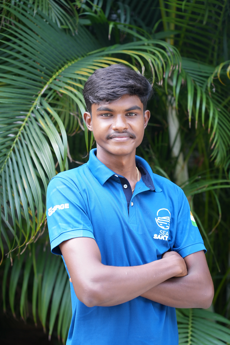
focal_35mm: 95
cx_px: 115
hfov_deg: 14.4
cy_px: 172
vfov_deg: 21.4
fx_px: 909
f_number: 4
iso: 200
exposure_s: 1/50
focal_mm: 95
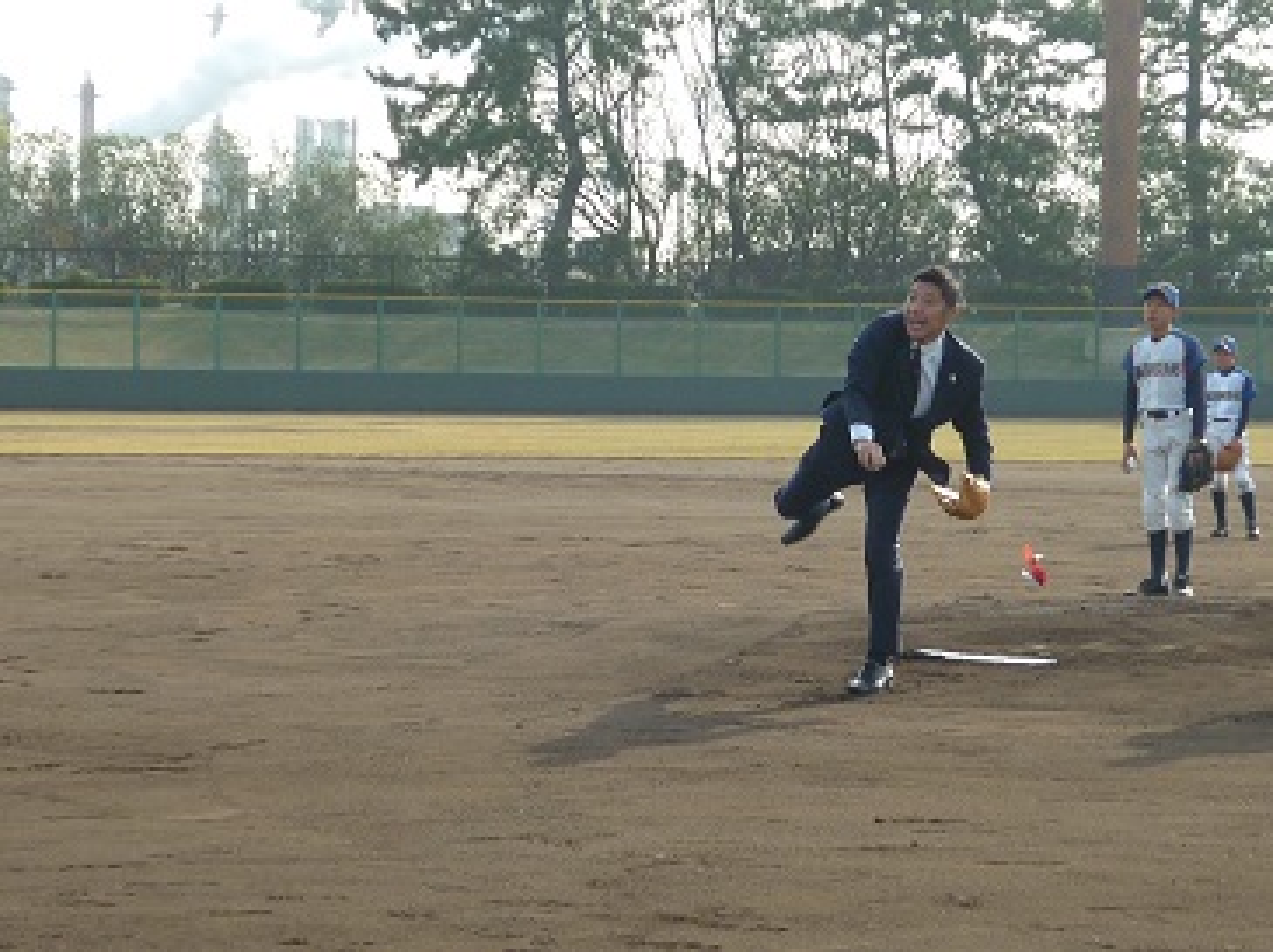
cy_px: 476
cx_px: 636
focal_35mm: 133
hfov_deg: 14.8
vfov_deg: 11.1
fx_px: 4886
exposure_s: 1/320
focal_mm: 12.4
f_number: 4.1
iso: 80
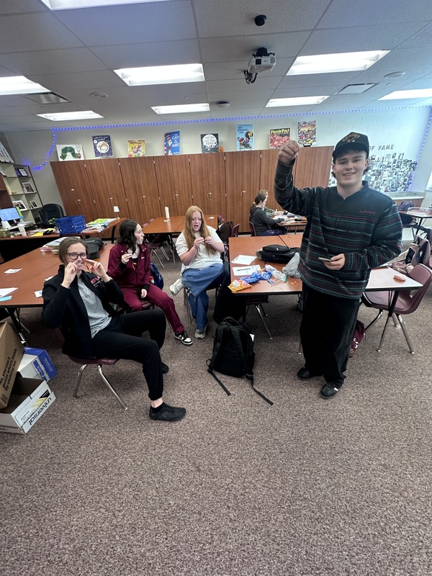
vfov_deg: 102.1
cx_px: 216
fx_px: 233
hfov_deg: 85.7
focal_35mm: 14
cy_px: 288
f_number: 2.2
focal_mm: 2.22
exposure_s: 1/60
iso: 250
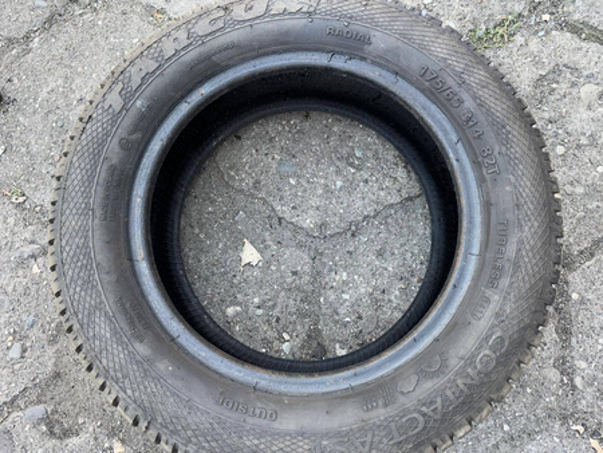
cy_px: 226
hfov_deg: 71.6
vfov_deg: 56.9
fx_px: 418
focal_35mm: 24
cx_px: 302
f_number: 1.78
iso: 250
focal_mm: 6.86
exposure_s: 1/106
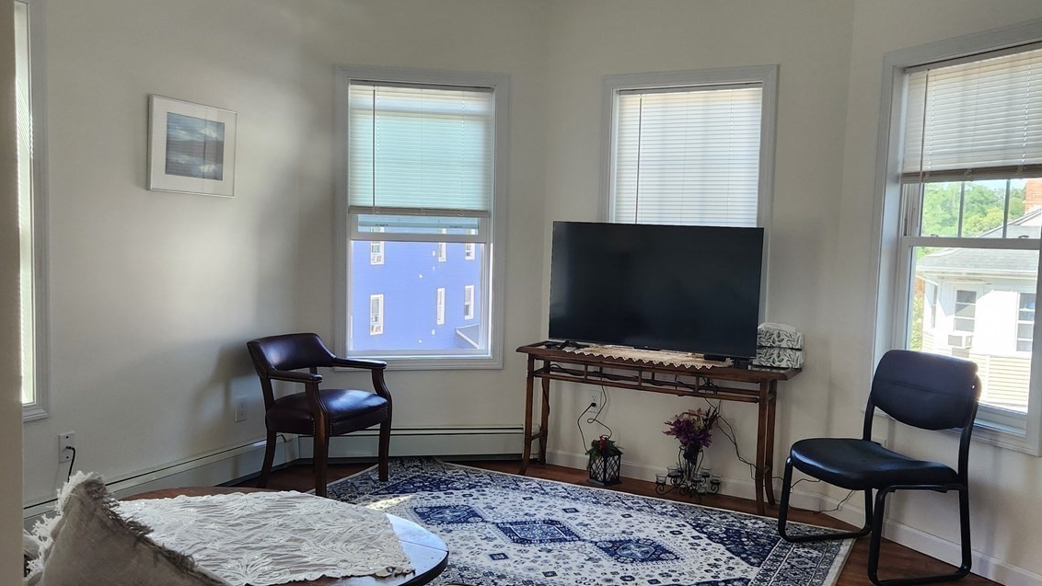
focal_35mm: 34
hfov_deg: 58.0
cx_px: 514
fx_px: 939
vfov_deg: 34.7
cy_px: 301
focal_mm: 5.4
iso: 125
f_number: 1.8
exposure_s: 1/180
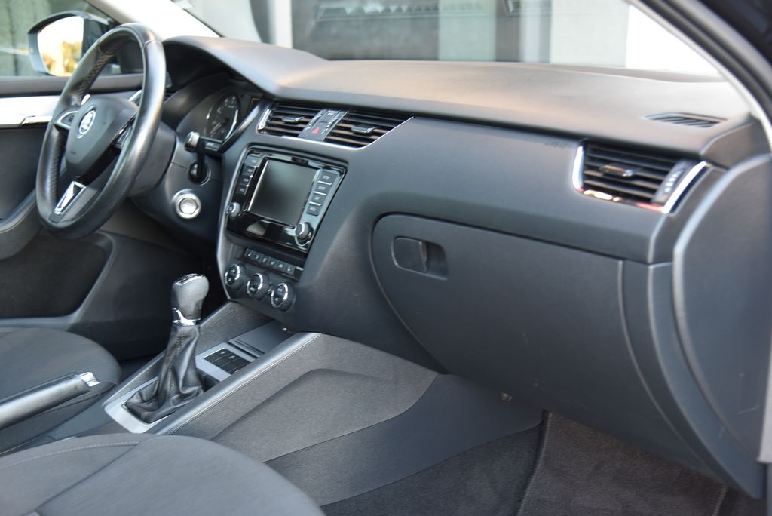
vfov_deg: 28.1
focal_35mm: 48
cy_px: 258
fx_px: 1030
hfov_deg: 41.1
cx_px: 386
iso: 500
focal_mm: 48
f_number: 4
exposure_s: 1/20
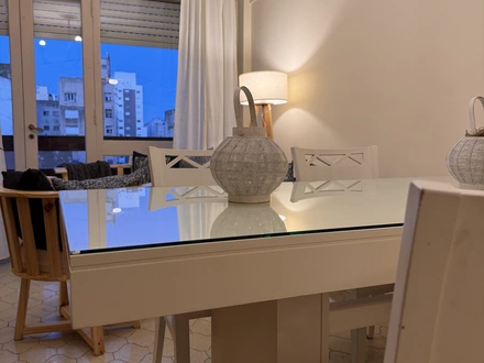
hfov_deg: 71.6
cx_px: 242
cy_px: 182
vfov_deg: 56.8
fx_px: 336
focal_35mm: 24
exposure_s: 1/50
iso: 125
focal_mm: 6.76
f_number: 1.78
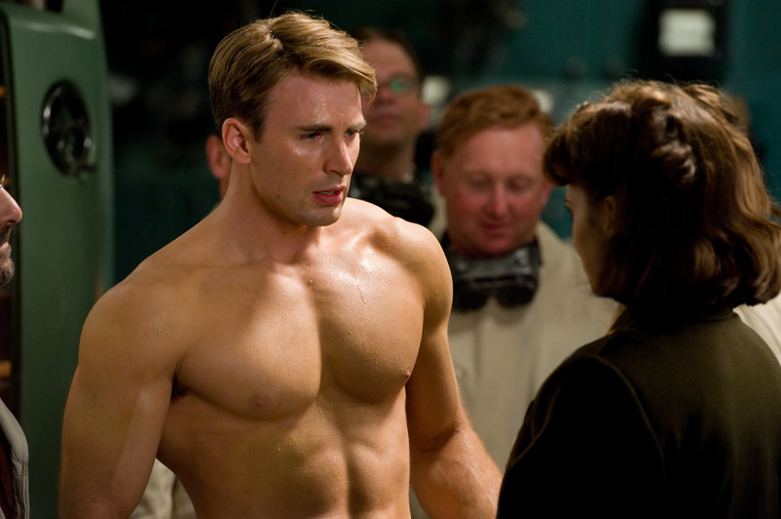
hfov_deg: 10.3
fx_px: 4335
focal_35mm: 200
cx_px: 390
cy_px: 260
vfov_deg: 6.9
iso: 1250
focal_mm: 200
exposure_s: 1/100
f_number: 4
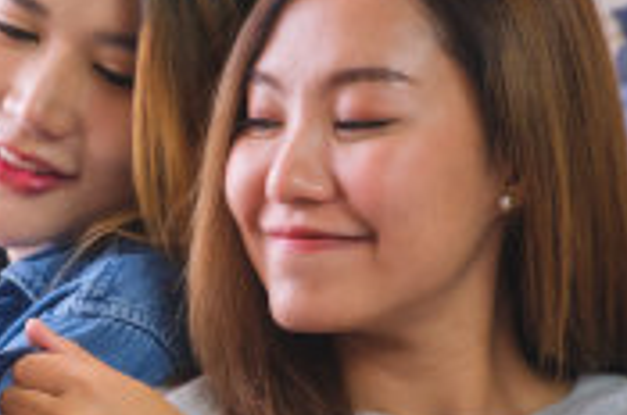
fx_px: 5059
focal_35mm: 291
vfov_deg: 4.7
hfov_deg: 7.1
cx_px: -14
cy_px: 419
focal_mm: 55
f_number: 2.8
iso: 320
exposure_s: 1/80
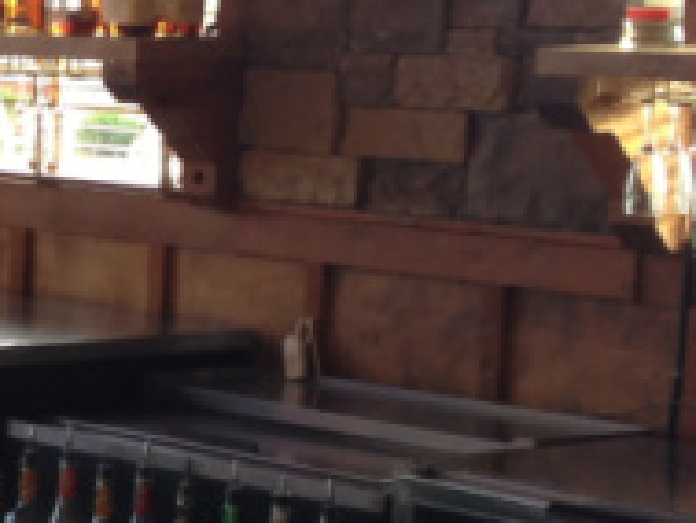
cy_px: 308
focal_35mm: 144
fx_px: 2897
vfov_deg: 10.3
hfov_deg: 12.5
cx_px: -547
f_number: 2.4
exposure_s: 1/20
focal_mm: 4.13
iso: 80
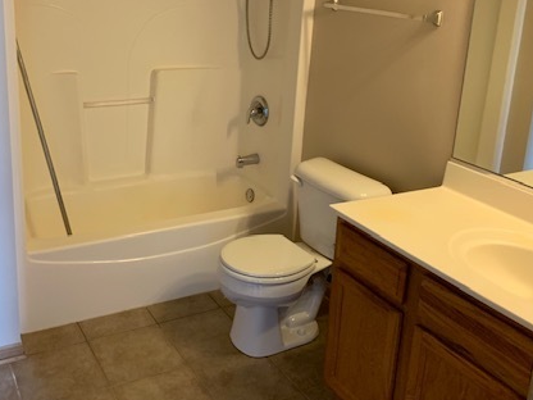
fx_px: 616
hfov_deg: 46.5
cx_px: 206
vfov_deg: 35.6
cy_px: 132
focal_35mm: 40
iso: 250
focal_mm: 4.25
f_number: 1.8
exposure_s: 1/60
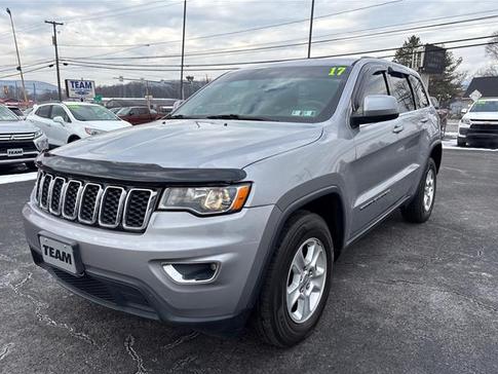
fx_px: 389
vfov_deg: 51.4
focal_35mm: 27
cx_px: 251
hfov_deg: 65.3
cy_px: 193
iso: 50
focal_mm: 5.96
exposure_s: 1/865
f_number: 1.6
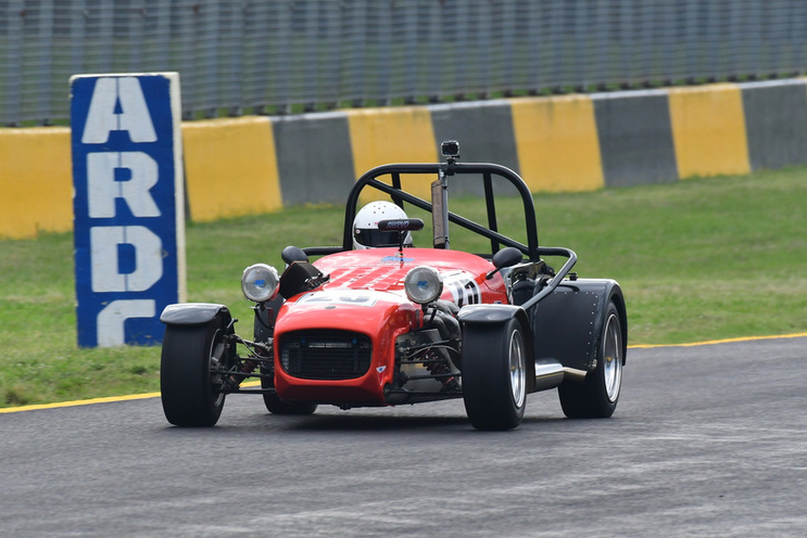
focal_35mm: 808
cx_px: 386
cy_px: 255
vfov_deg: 1.7
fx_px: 18119
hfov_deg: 2.6
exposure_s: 1/640
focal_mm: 500
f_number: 10
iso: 1000
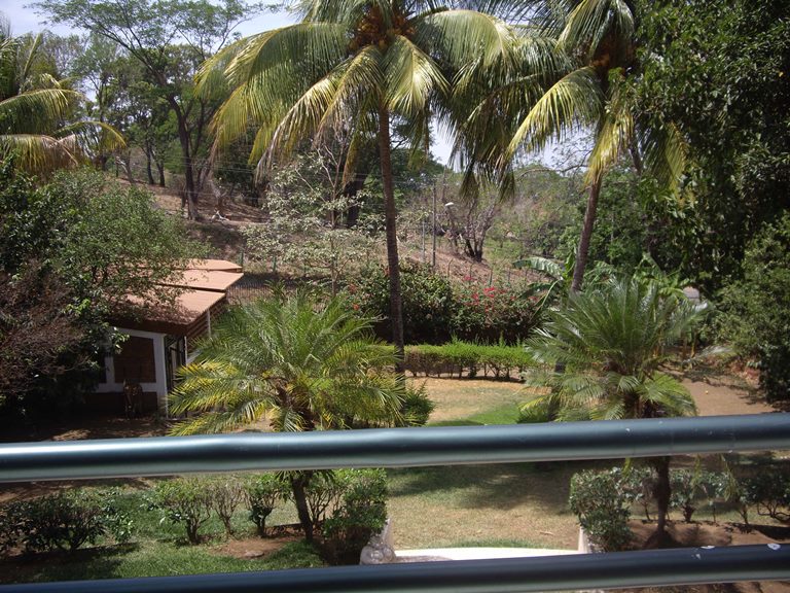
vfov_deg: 37.7
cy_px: 296
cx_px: 395
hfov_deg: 49.0
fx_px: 867
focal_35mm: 38
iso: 64
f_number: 2.8
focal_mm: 7.9
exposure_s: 1/640
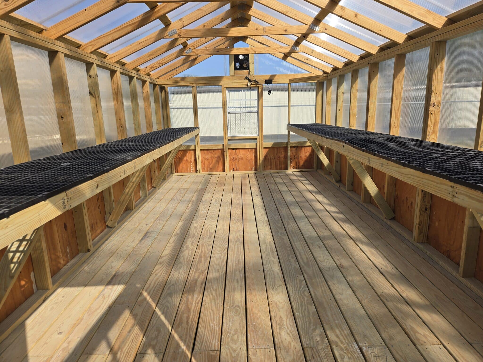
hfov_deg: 73.9
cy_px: 181
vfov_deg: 58.9
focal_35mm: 23
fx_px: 321
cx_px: 242
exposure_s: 1/1468
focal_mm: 5.4
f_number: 1.8
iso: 25
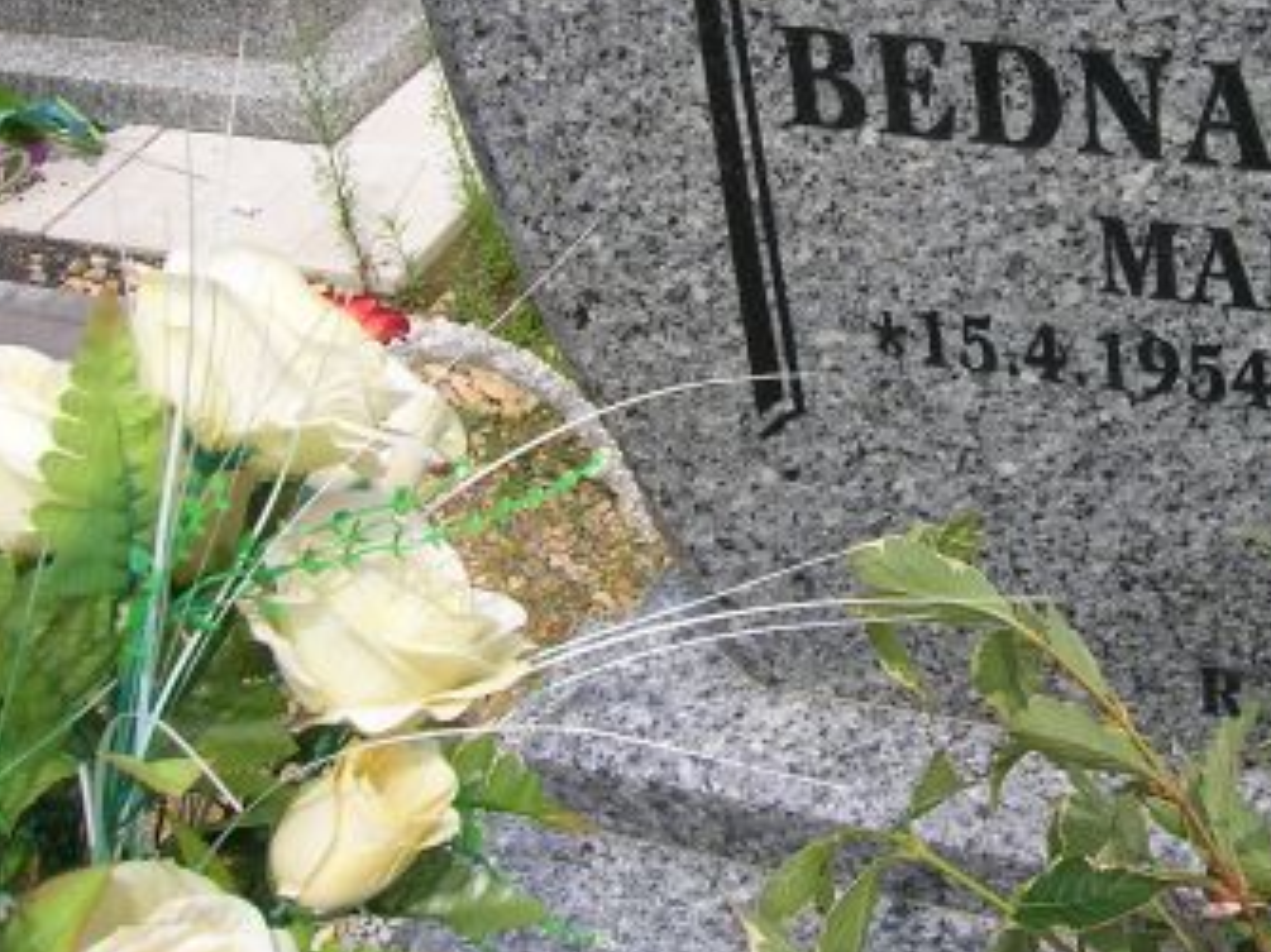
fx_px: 2386
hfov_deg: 29.1
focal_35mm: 65
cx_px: 1028
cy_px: 142
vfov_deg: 22.2
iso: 50
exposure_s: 1/392
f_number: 4.9
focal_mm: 5.7
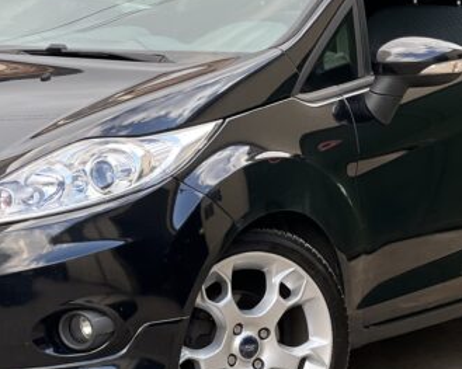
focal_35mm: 183
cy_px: 90
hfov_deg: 10.5
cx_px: 178
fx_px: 2501
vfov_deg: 8.4
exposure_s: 1/121
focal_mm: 9
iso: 50
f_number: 2.8
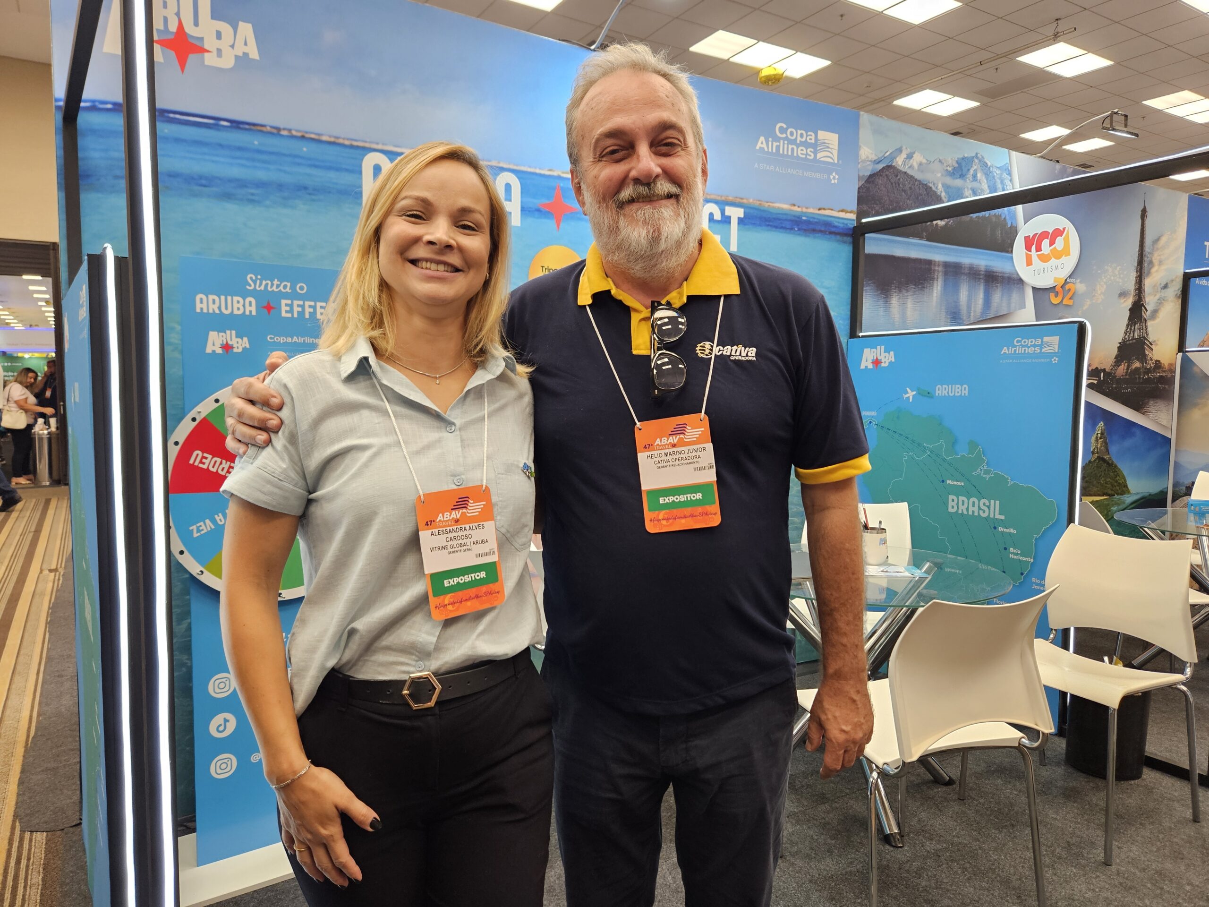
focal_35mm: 23
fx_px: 803
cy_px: 454
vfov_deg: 58.9
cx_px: 604
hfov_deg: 73.9
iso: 250
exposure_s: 1/120
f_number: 1.8
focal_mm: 5.4
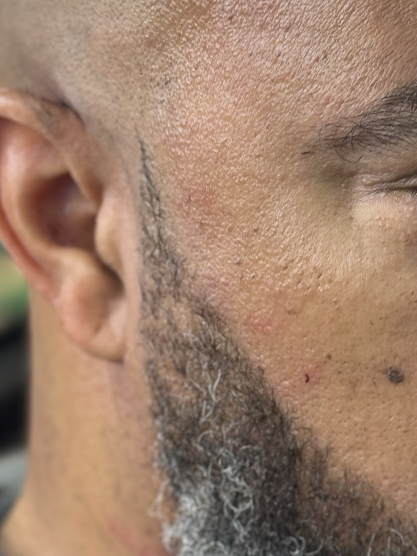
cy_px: 299
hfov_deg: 10.8
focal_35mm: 137
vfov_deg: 14.4
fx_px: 2200
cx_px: 350
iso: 100
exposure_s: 1/60
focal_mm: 6.86
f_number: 1.78
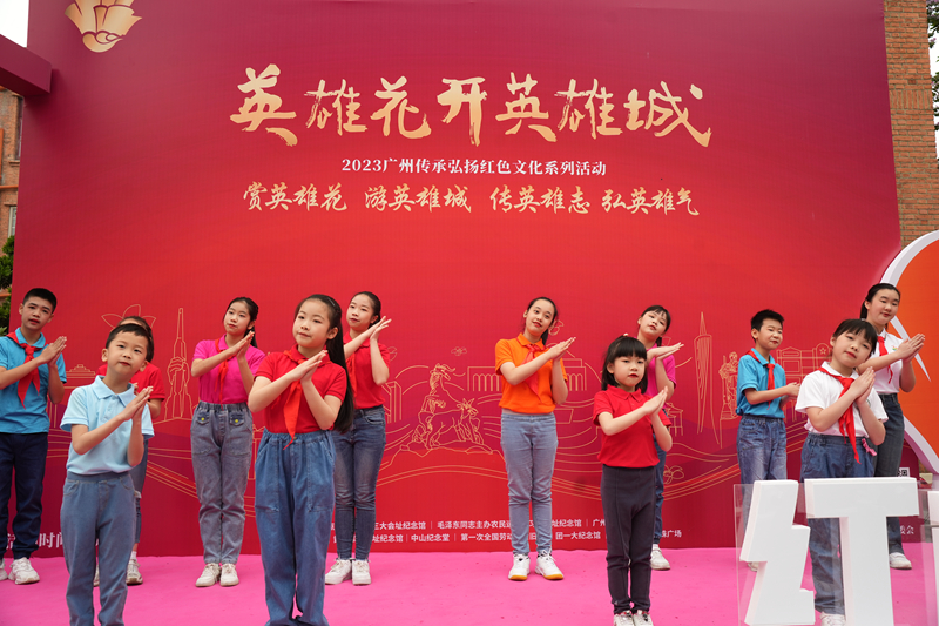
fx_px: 782
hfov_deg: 61.9
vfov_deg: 43.6
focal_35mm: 30
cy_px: 313
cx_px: 470
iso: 250
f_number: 6.3
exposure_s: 1/100
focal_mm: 30
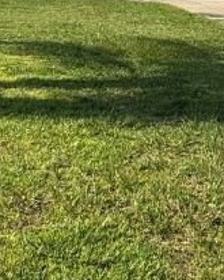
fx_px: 563
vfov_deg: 25.5
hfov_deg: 22.5
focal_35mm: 68
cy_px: -42
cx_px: 94
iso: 50
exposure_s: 1/2083
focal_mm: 2.22
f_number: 2.2
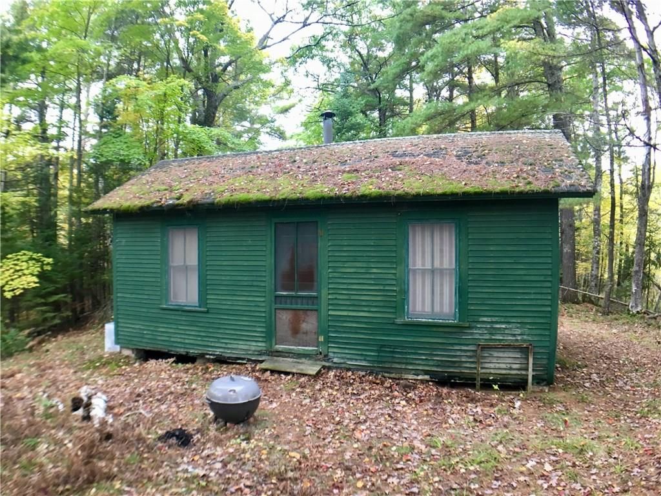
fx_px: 554
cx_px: 330
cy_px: 248
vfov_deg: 48.2
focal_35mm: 29
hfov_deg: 61.7
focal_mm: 4.15
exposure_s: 1/30
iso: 40
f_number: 2.2
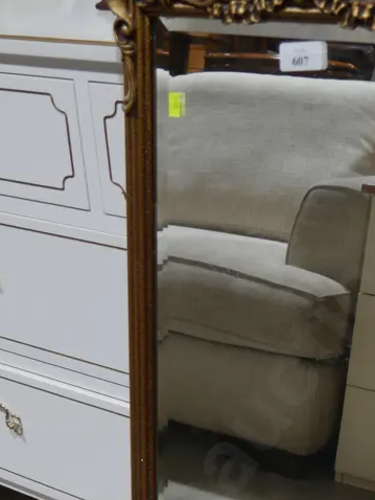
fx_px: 866
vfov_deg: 31.2
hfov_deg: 24.3
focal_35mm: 60
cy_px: 415
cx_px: 266
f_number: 3.5
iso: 200
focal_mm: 14
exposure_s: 1/80
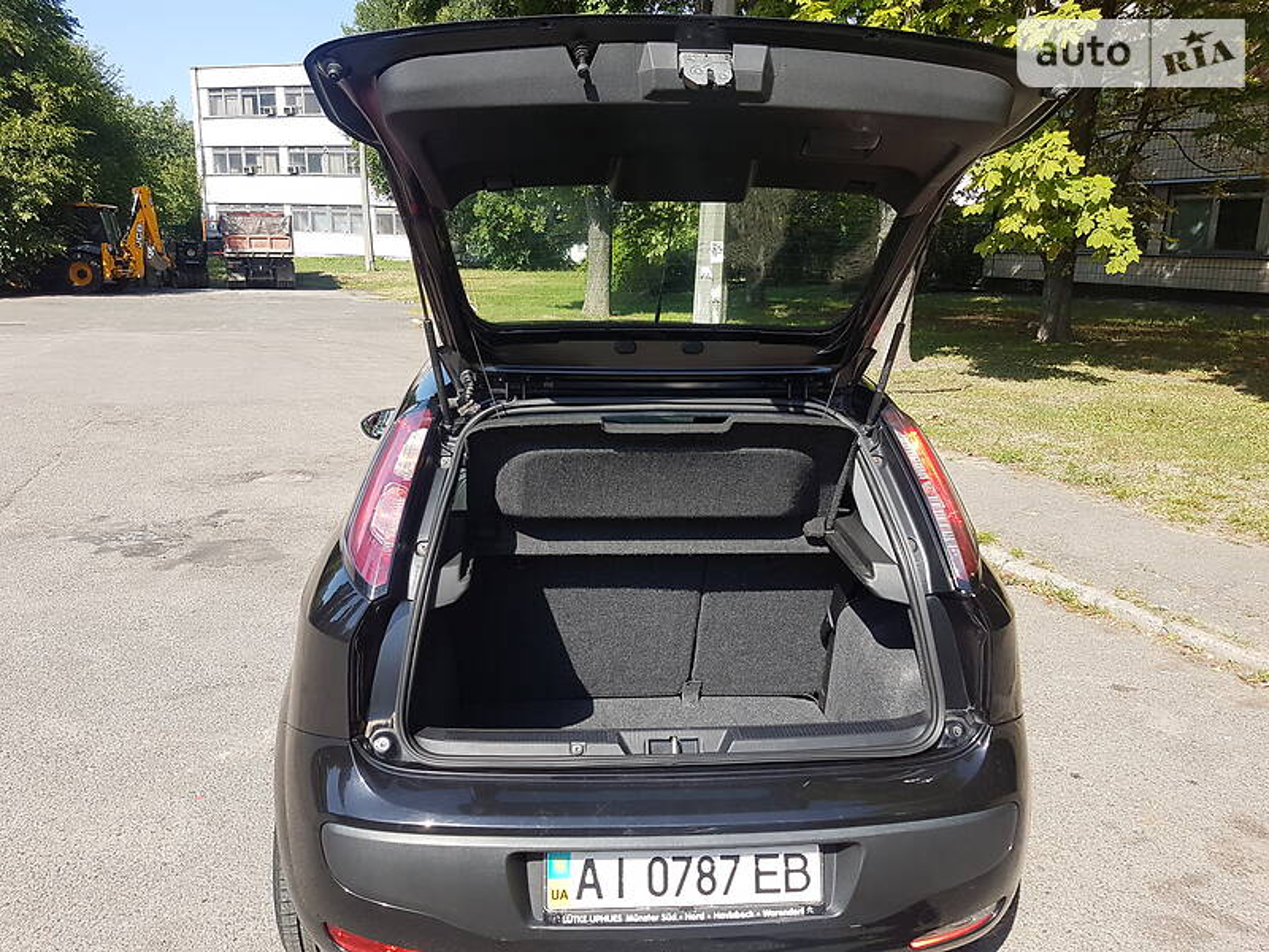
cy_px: 476
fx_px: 953
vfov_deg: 53.1
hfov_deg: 67.3
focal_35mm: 26
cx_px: 634
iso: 40
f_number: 1.7
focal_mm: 4.2
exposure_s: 1/834
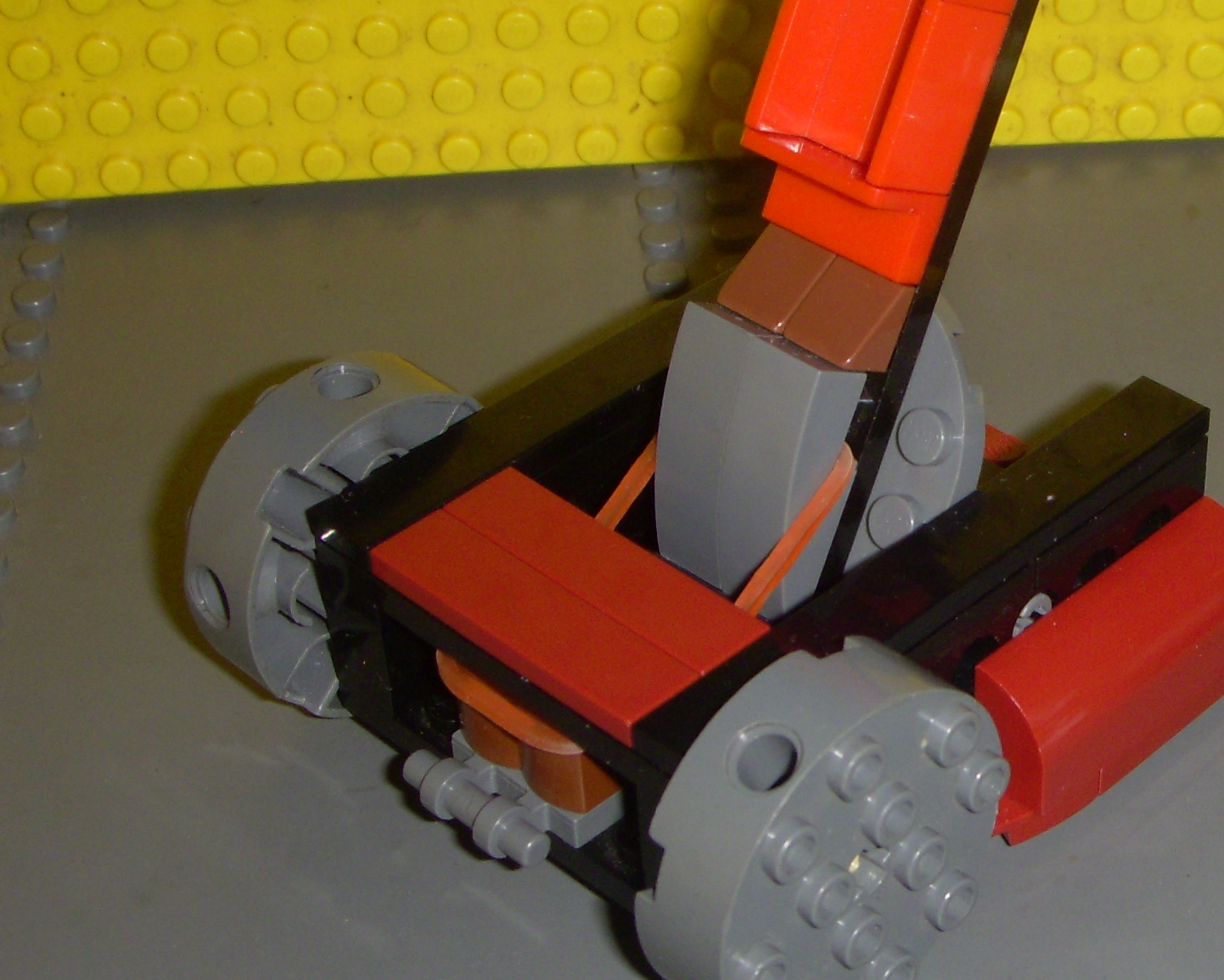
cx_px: 1062
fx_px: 2862
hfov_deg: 23.6
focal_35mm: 79
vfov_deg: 19.4
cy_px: 576
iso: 100
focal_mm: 6.3
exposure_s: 1/30
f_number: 3.3
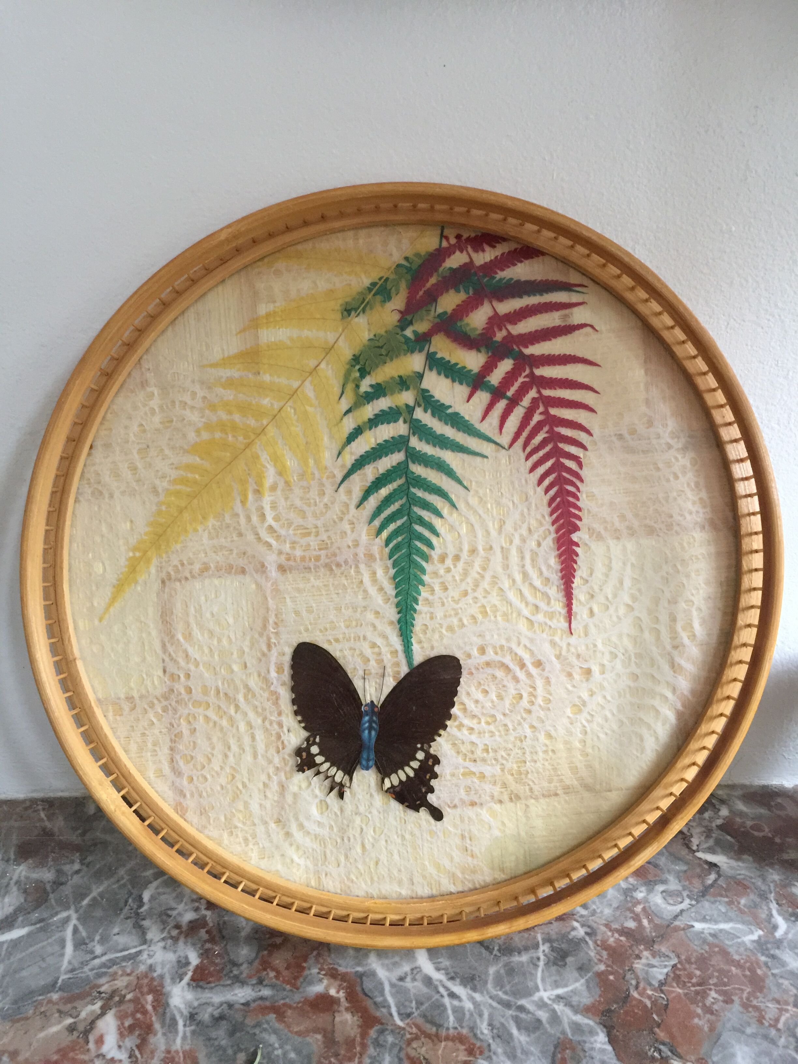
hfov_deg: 48.2
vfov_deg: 61.7
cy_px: 532
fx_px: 891
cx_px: 399
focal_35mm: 29
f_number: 2.2
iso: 125
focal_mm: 4.15
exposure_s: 1/17
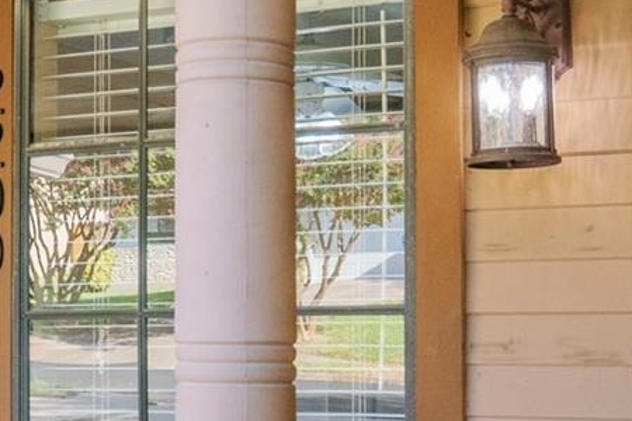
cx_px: 303
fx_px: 1439
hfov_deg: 24.8
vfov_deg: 15.1
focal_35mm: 82
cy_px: 673
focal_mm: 12
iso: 450
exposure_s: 1/250
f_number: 4
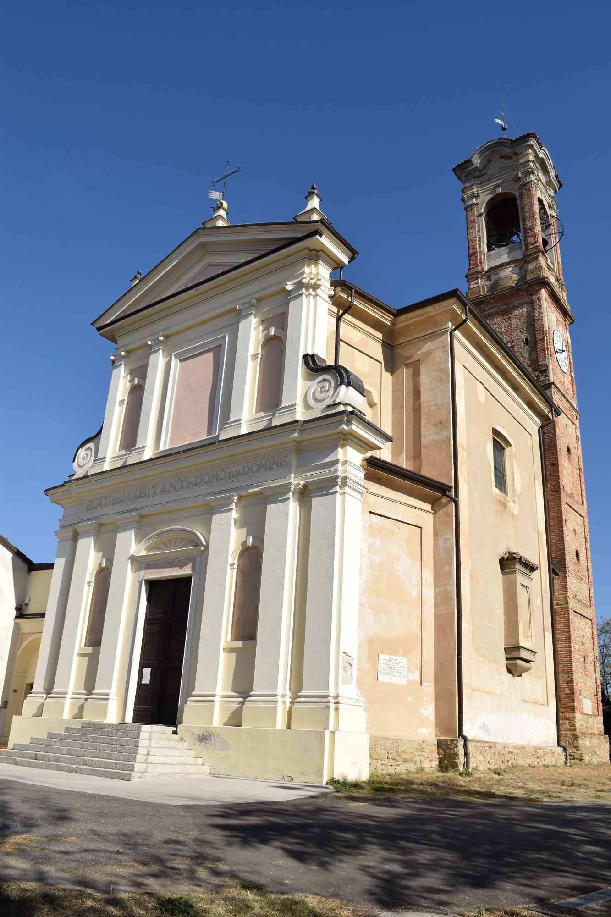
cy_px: 458
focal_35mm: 27
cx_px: 306
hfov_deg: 47.9
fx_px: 687
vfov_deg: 67.4
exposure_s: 1/400
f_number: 10
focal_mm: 18
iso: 200
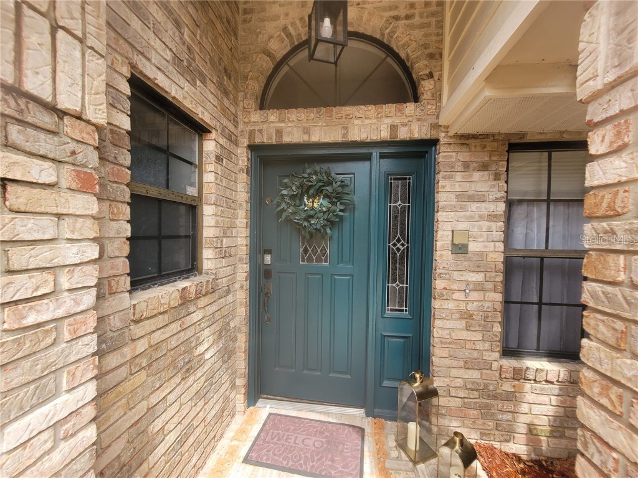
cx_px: 319
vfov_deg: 89.9
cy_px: 239
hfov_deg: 106.2
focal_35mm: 13
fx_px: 240
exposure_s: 1/207
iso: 40
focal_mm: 1.74
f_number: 2.2
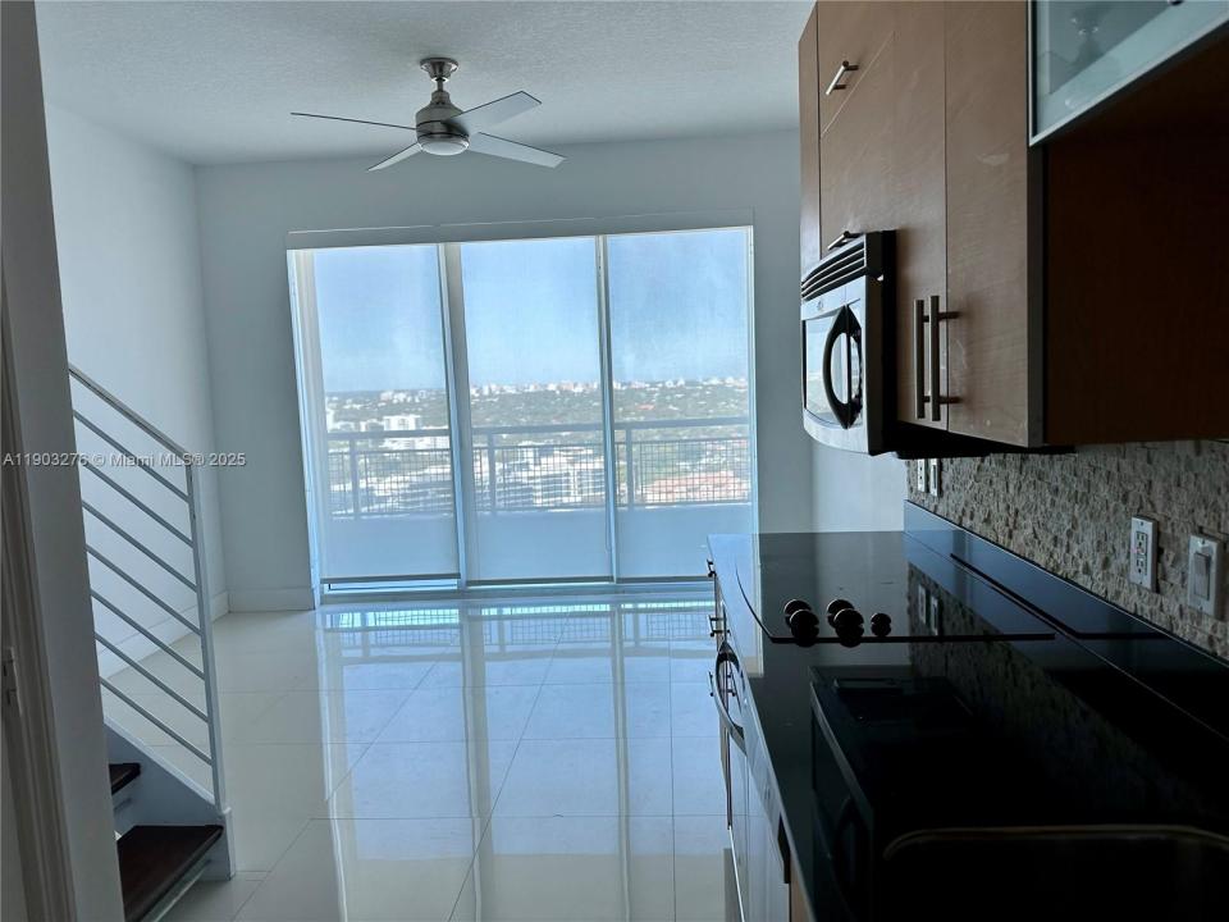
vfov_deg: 56.8
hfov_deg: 71.6
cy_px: 461
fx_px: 852
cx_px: 614
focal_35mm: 24
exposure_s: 1/121
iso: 80
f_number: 1.78
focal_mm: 6.86
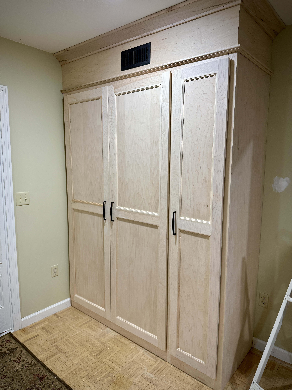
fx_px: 270
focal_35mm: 24
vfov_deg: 71.6
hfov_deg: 56.8
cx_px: 146
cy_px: 195
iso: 200
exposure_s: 1/120
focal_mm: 6.76
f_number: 1.78
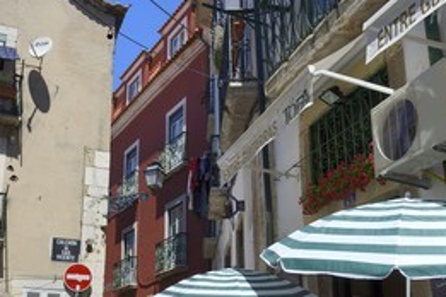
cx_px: 190
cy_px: 232
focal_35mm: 45
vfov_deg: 29.3
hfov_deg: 43.5
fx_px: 557
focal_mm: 28
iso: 200
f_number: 14
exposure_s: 1/160
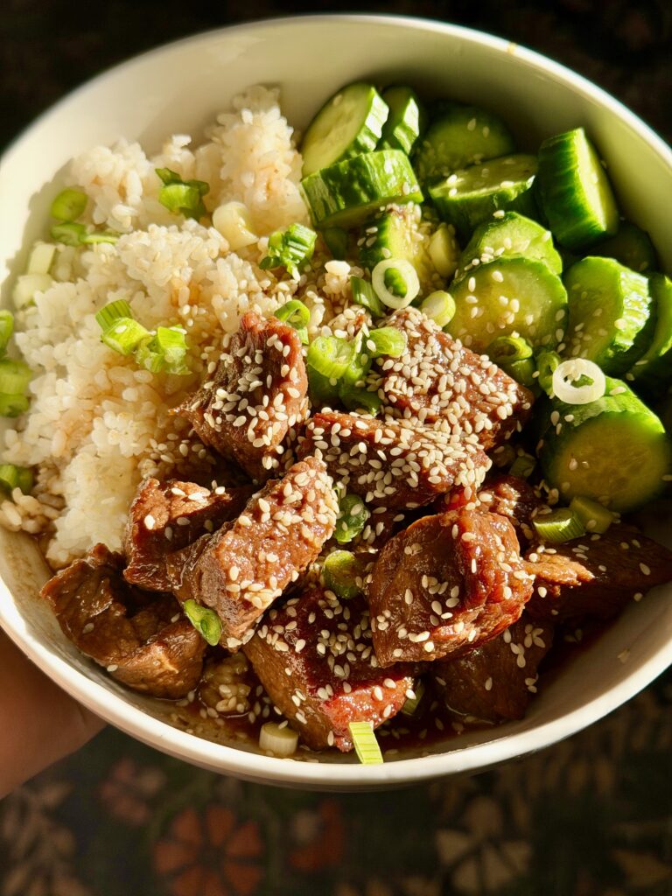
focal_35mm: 48
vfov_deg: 39.7
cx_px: 336
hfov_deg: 30.3
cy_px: 448
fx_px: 1242
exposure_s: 1/1883
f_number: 1.78
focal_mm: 6.76
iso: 64
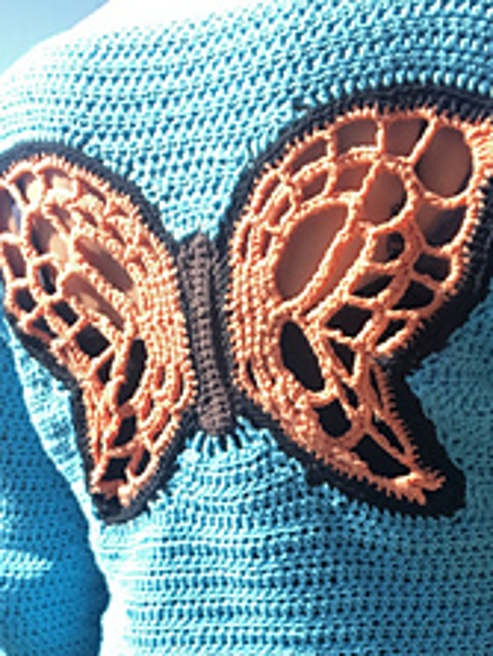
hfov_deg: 20.5
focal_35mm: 72
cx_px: 218
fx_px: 1365
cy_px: 567
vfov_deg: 26.3
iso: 20
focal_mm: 2.87
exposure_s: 1/337
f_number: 2.2
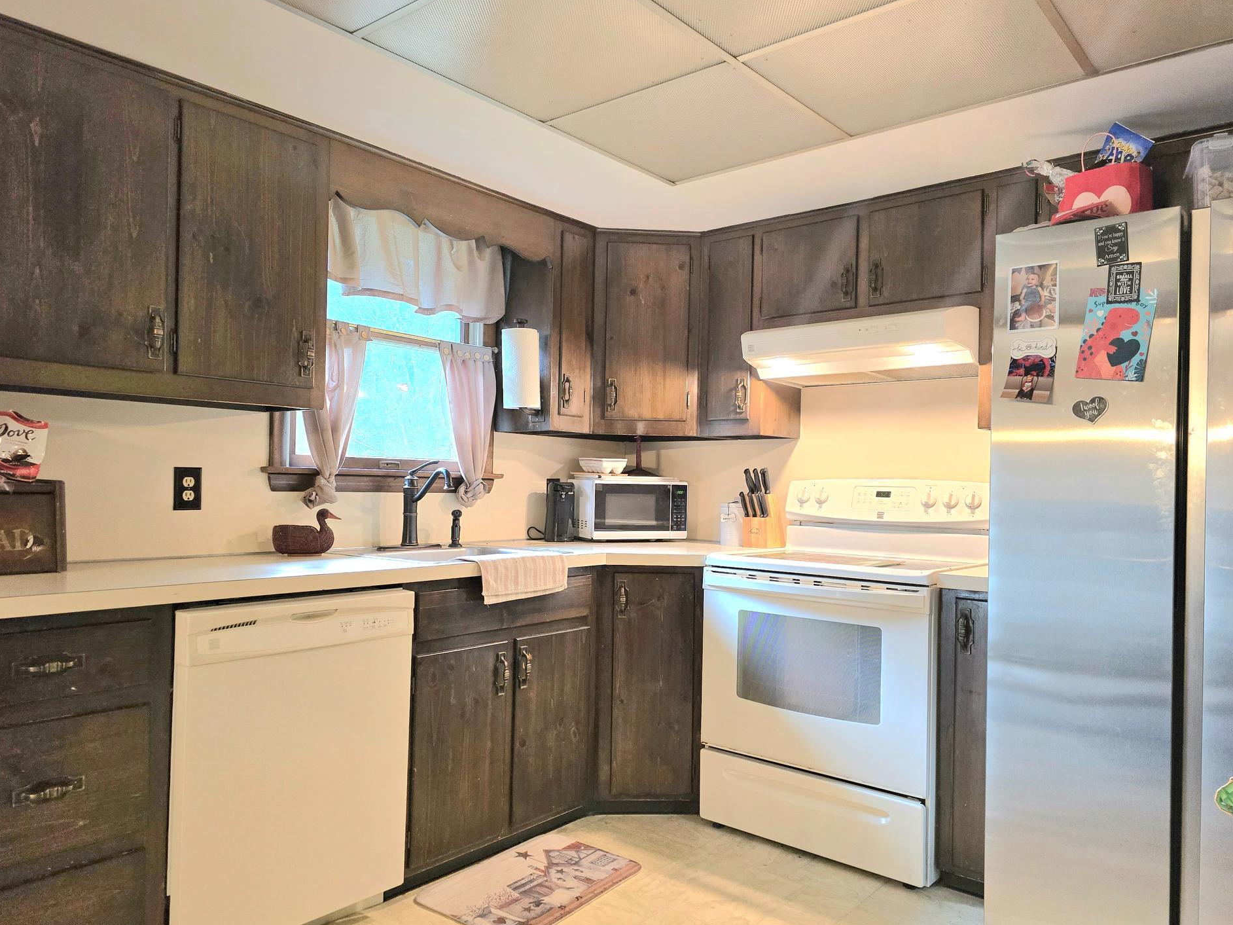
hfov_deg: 69.4
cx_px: 596
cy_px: 486
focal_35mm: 25
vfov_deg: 54.9
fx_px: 890
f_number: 1.7
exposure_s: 1/120
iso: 400
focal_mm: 6.3
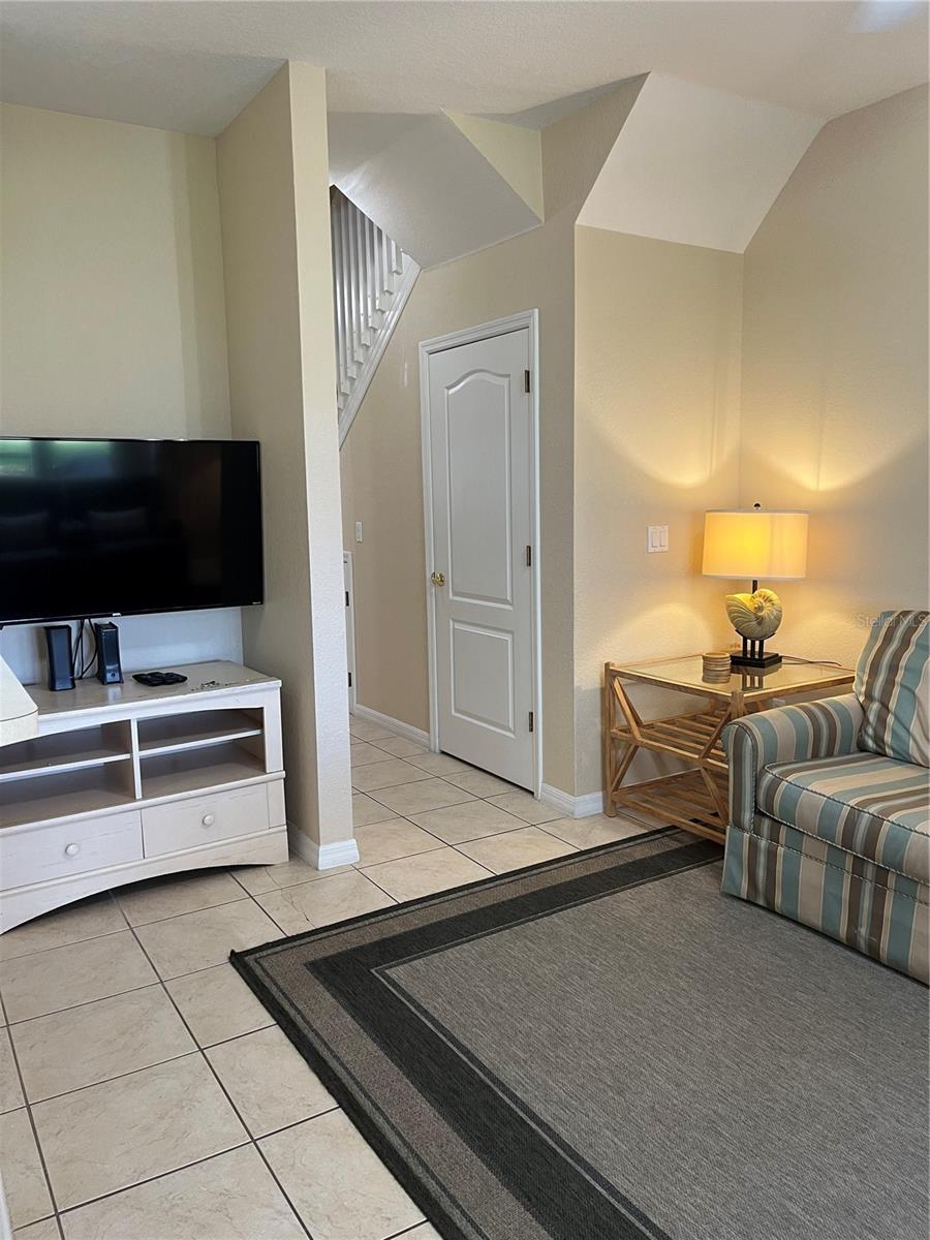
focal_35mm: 26
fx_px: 931
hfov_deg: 53.1
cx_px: 465
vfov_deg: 67.3
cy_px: 620
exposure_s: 1/60
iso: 100
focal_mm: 5.1
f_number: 1.6
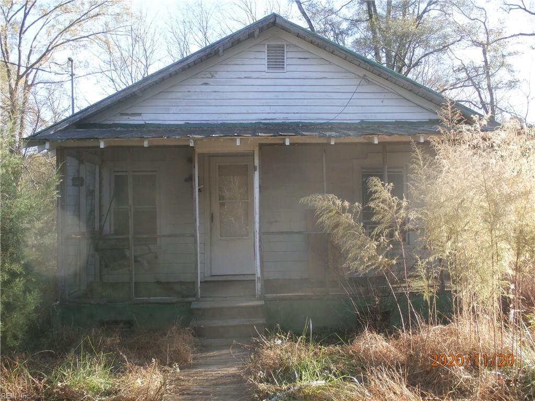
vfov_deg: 41.8
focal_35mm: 34
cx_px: 268
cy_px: 200
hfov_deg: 54.0
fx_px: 525
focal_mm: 6
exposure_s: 1/100
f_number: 3.4
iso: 100
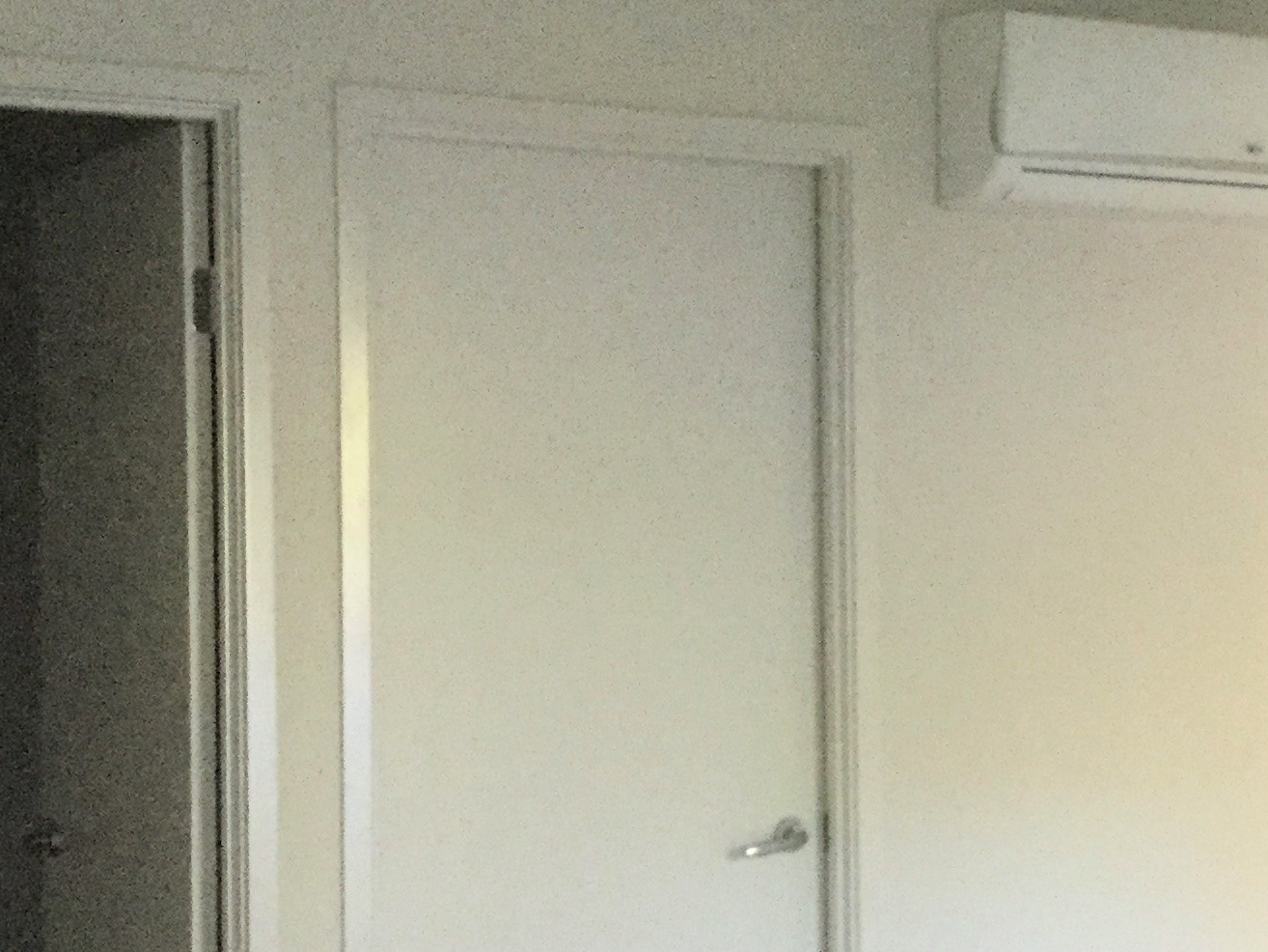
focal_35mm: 77
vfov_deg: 19.1
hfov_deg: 24.9
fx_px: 2821
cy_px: 540
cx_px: 1039
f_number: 2.4
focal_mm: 3.3
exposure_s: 1/17
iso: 250
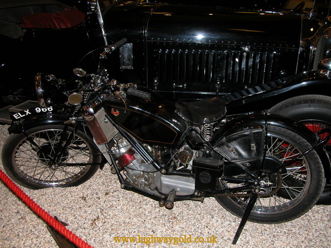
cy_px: 124
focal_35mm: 35
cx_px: 166
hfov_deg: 52.6
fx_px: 335
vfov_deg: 40.7
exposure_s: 1/60
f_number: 2.8
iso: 100
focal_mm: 8.9
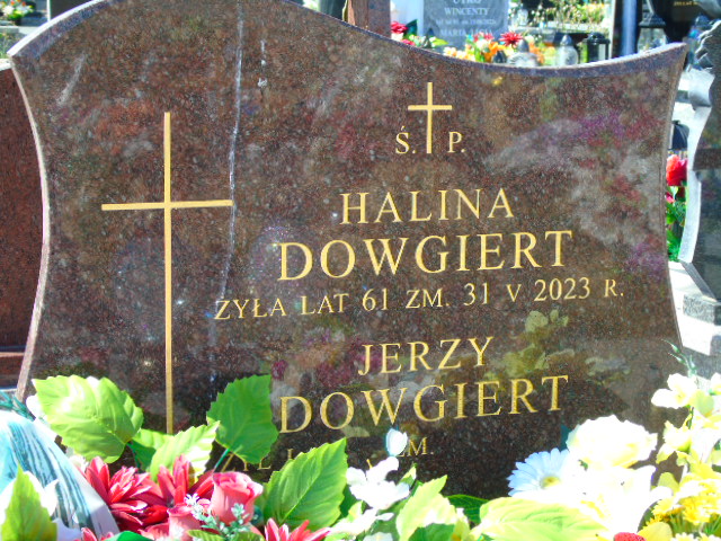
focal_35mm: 82
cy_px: 270
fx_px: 1708
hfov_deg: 23.8
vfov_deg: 18.0
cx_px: 360
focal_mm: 15
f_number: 4.1
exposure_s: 1/200
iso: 80
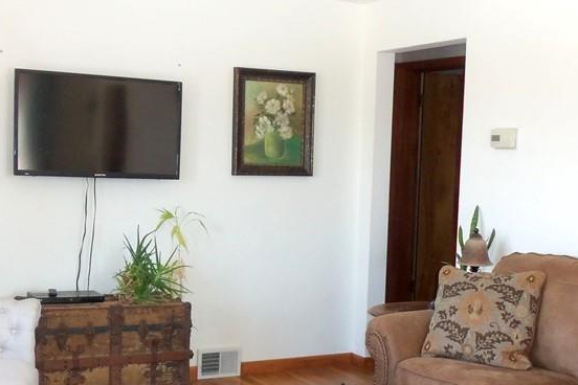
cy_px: 268
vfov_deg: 24.9
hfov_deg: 36.9
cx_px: 273
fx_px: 867
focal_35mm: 54
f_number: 3.3
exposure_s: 1/60
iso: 200
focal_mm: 5.1
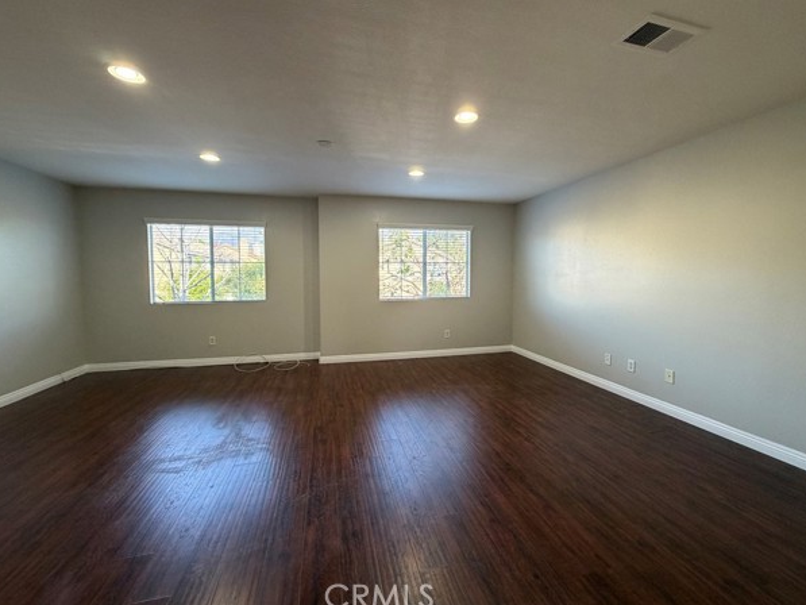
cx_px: 416
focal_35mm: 15
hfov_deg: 98.1
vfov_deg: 81.7
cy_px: 292
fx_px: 349
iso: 320
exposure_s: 1/120
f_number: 2.2
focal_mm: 2.22
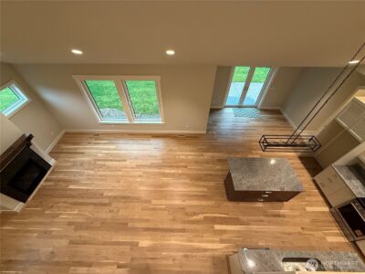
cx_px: 182
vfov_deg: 85.7
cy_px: 137
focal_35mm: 14
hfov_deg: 102.1
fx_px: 148
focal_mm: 2.22
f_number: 2.2
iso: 200
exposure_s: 1/60
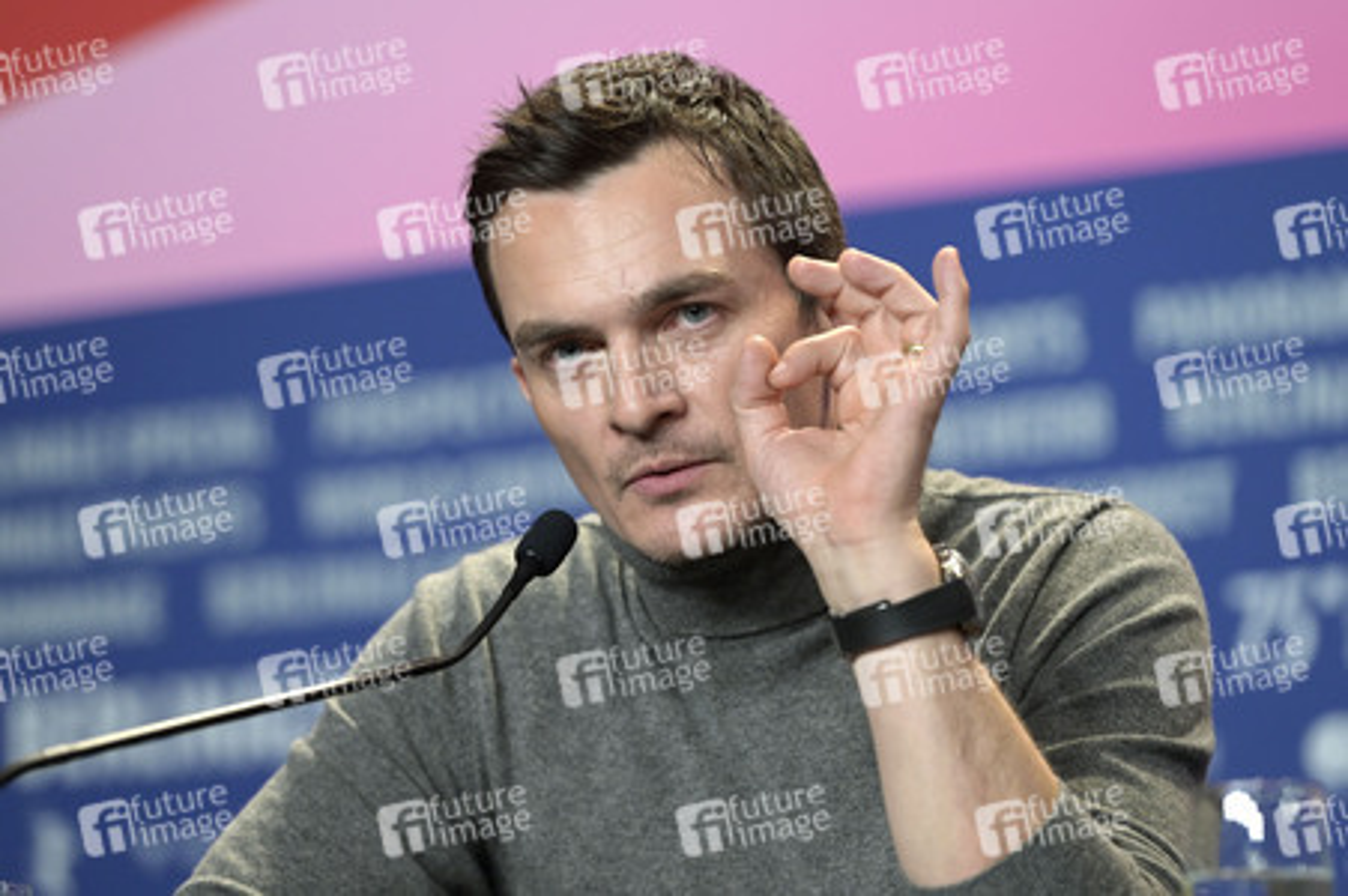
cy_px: 448
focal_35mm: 180
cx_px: 674
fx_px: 6735
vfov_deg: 7.6
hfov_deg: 11.4
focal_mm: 180
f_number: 3.5
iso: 2000
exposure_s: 1/320
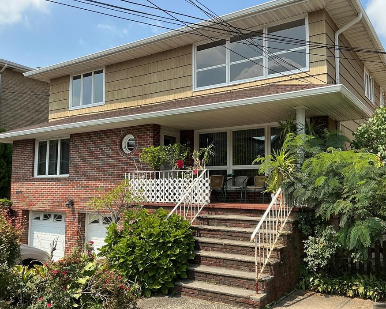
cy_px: 154
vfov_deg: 45.8
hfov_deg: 55.7
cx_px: 192
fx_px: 366
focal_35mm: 32
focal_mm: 3
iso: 25
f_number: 1.8
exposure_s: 1/1342
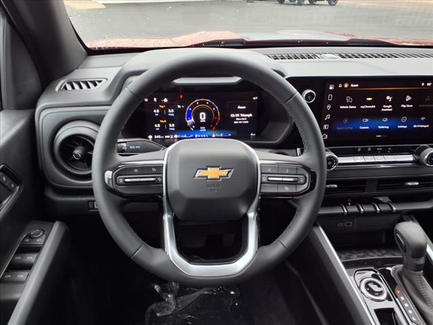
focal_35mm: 27
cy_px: 162
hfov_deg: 65.3
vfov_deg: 51.4
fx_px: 338
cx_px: 216
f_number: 1.9
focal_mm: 3.58
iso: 40
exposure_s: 1/60.2
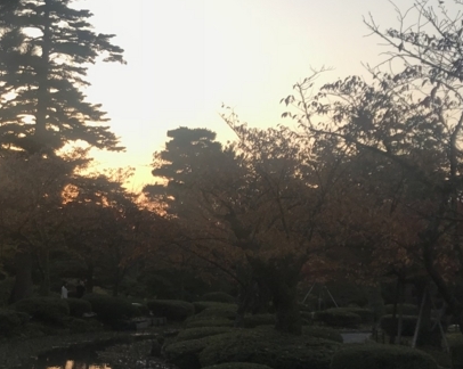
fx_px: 945
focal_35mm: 69
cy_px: 270
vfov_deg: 22.0
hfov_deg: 27.3
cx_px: 131
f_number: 1.8
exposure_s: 1/238
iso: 20
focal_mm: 3.99
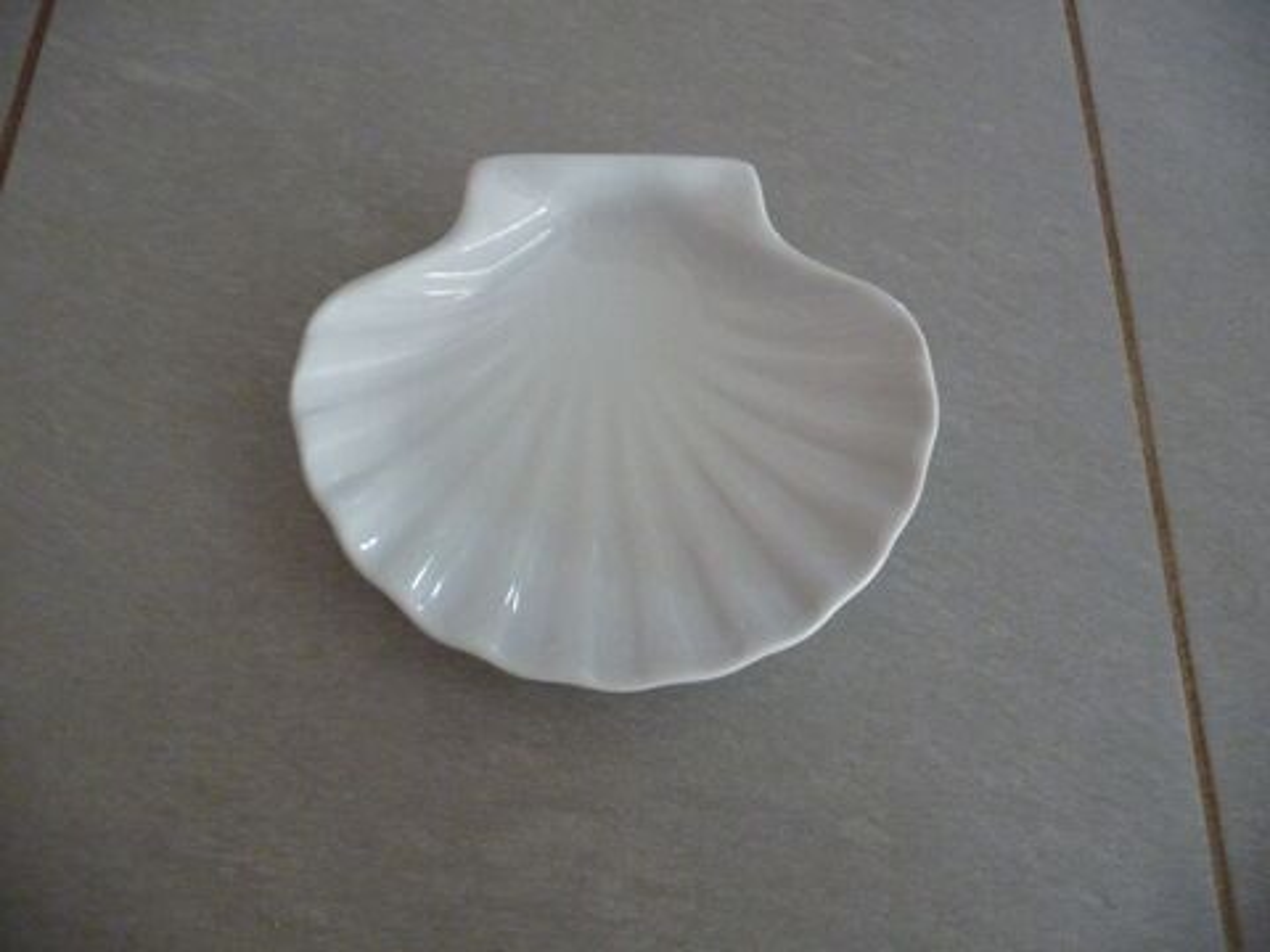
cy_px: 476
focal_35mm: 28
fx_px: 1027
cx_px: 635
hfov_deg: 63.4
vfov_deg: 49.7
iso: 800
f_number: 3.3
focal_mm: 4.7
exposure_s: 1/40
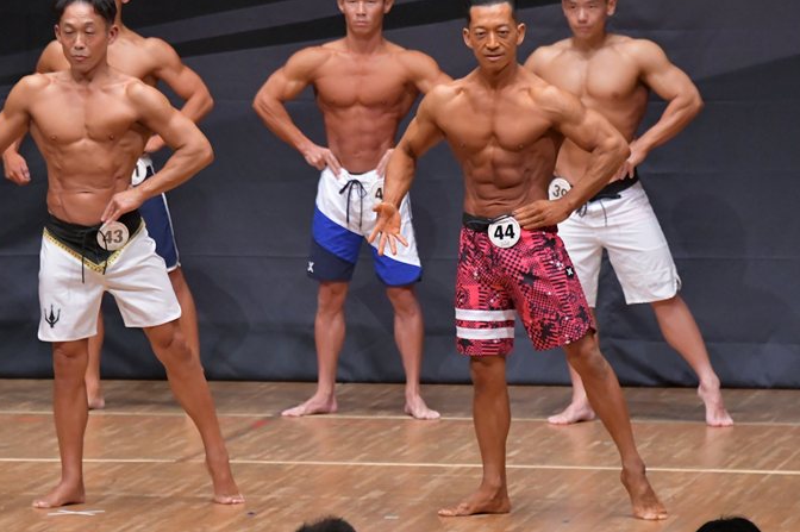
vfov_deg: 4.0
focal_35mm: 346
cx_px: 357
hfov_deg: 6.0
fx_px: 7683
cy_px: 230
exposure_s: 1/400
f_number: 5.6
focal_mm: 200
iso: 6400
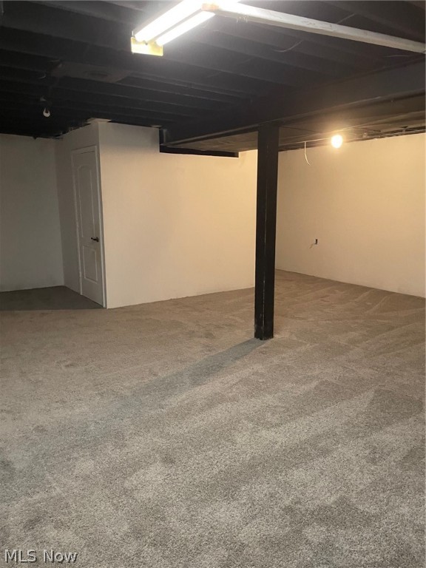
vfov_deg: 67.3
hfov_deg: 53.1
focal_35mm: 26
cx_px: 213
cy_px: 284
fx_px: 427
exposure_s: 1/60
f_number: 1.6
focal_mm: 4.2
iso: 320
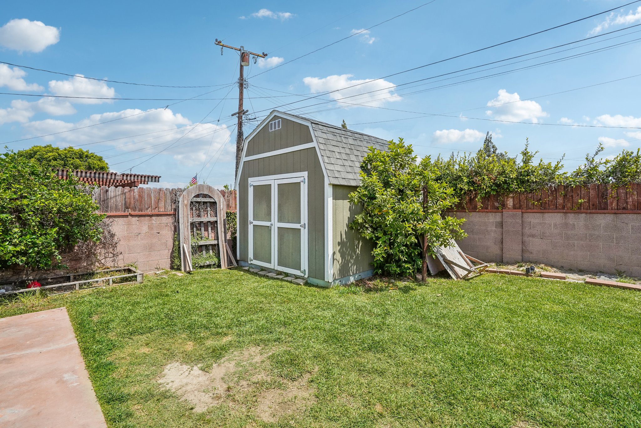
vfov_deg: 73.7
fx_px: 285
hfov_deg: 96.7
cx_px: 320
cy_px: 214
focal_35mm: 16
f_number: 8
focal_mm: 16
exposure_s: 1/1000
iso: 400
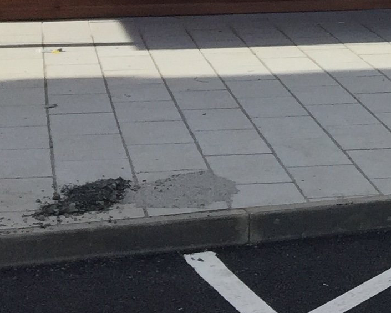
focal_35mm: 131
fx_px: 1516
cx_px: 859
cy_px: -292
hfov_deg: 12.4
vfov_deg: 10.8
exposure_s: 1/2326
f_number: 2.2
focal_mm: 4.15
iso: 32
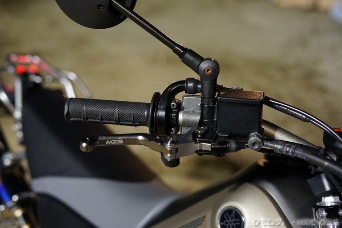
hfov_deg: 39.6
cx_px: 171
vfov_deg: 27.0
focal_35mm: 50
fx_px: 475
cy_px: 114
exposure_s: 1/20
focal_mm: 50
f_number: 3.2
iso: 1000
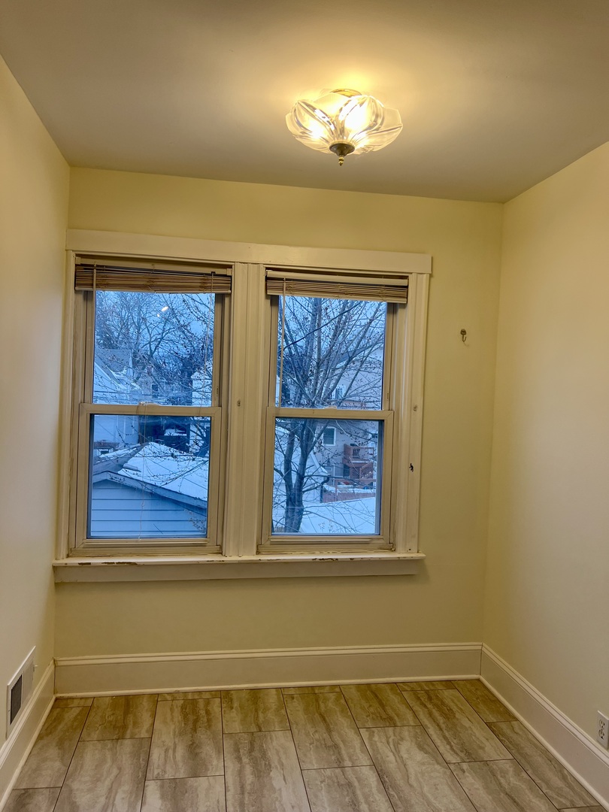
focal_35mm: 26
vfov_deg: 67.3
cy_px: 406
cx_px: 304
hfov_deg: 53.1
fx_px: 610
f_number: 1.5
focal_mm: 5.7
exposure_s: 1/202
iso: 40
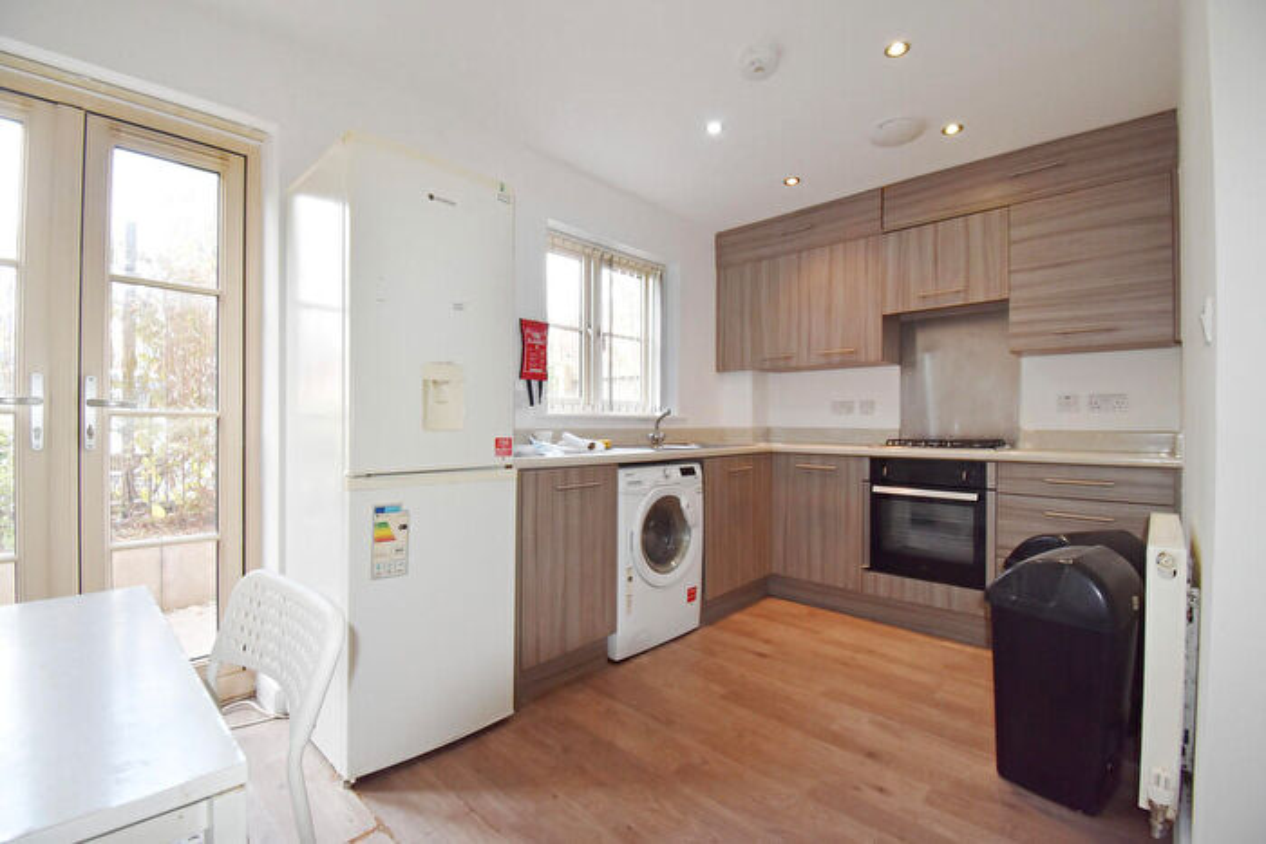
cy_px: 422
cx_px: 633
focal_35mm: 15
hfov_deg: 100.4
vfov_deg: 77.4
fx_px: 528
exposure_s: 1/125
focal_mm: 10
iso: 640
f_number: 5.6
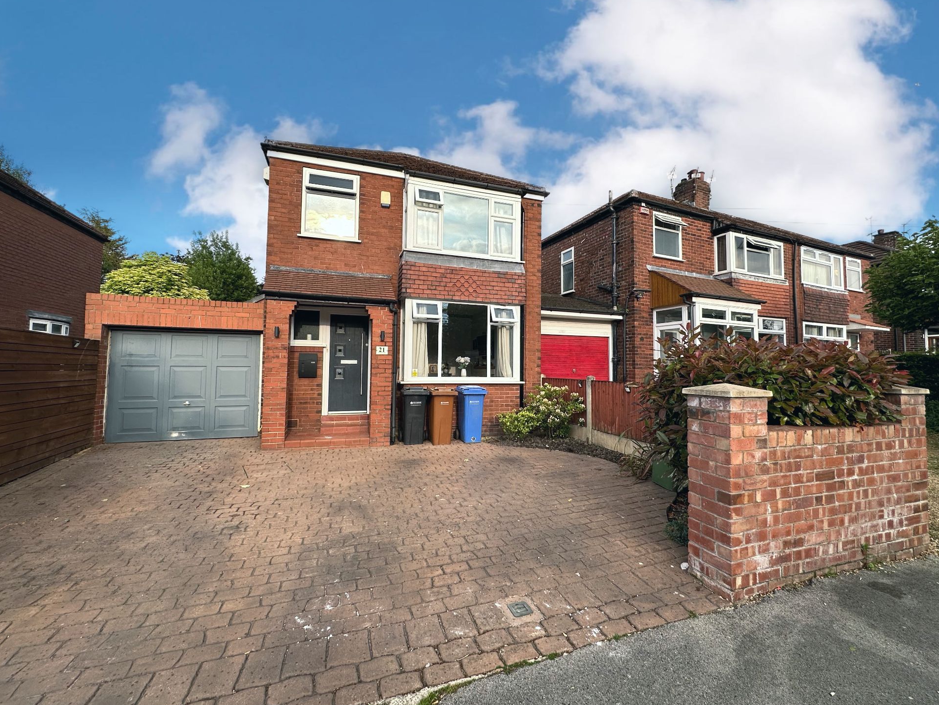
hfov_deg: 98.2
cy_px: 348
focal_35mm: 15
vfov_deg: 81.8
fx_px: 407
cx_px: 478
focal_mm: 2.22
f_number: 2.2
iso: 40
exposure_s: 1/418
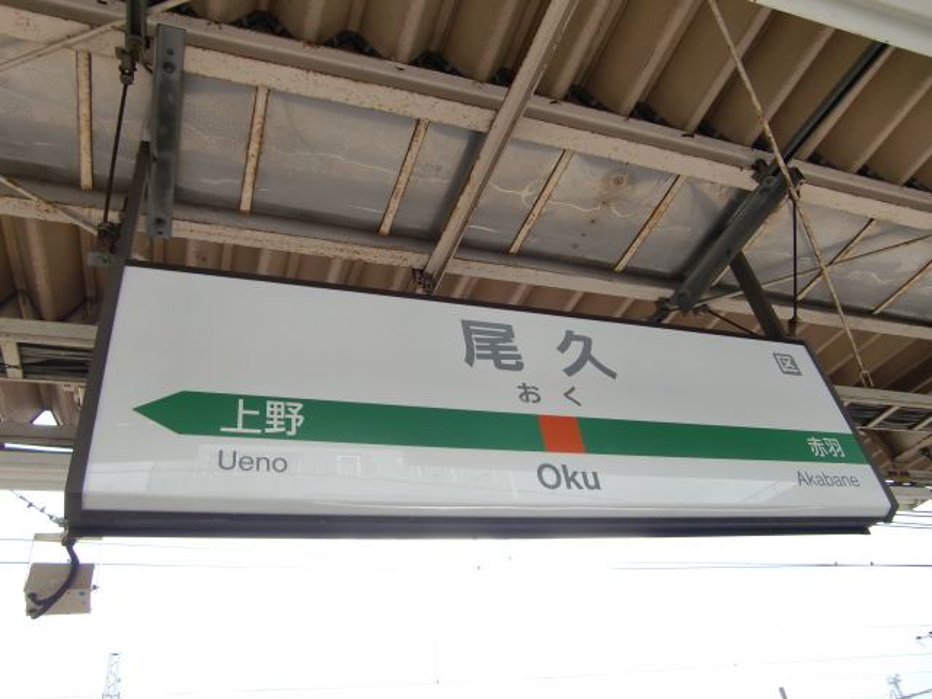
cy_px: 350
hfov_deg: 63.4
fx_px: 754
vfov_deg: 49.7
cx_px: 466
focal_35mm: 28
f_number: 2.6
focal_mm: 4.9
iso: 64
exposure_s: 1/200
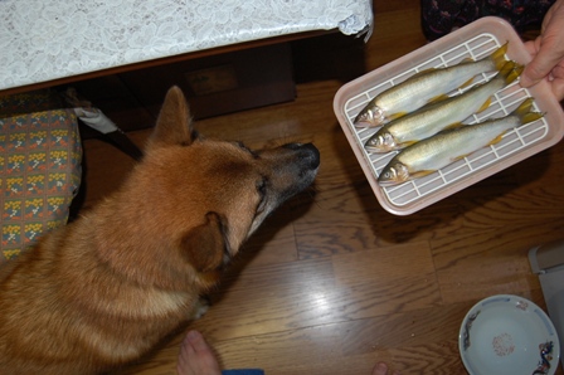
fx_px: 517
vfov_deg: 39.9
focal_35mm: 33
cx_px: 282
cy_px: 188
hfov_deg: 57.3
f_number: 3.8
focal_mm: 22
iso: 400
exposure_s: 1/60
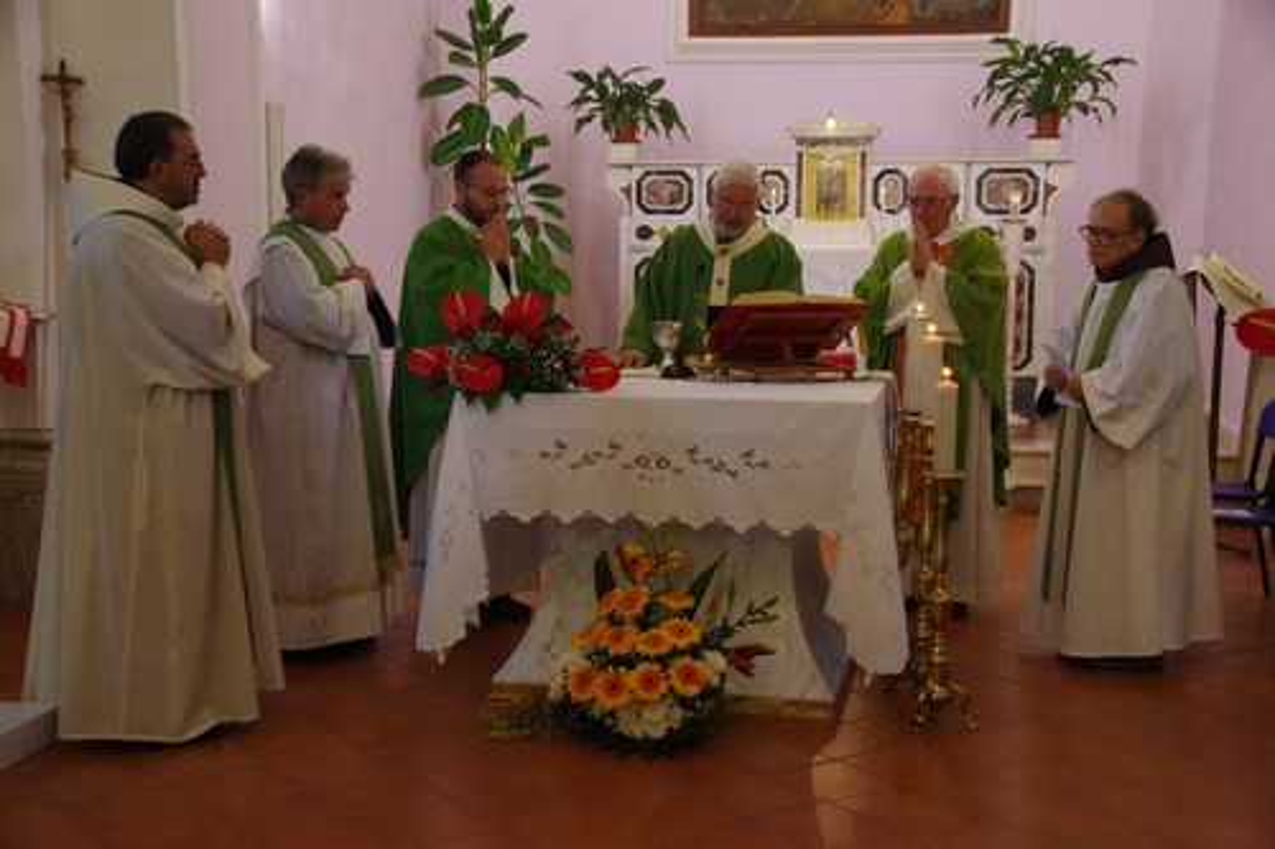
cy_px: 424
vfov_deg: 29.2
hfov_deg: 42.8
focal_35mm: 46
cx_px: 638
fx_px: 1629
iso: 1600
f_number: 6.3
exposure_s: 1/30
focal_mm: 31
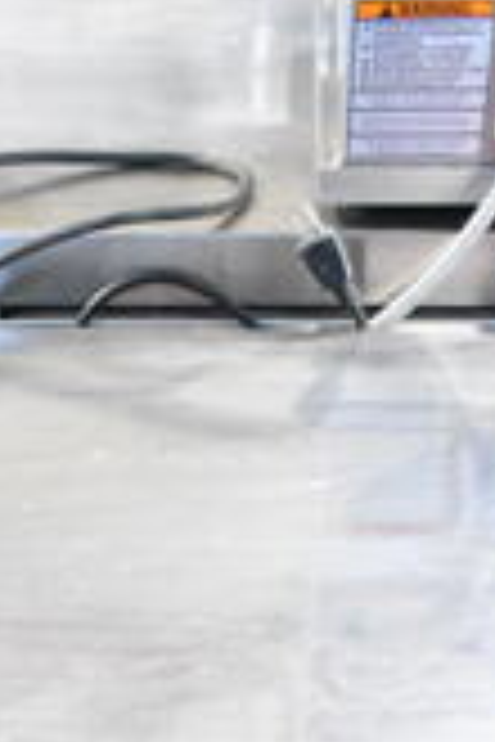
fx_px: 1794
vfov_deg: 20.7
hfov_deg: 15.5
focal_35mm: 87
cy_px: 1037
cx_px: 58
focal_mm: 20
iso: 6400
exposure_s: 1/100
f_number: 5
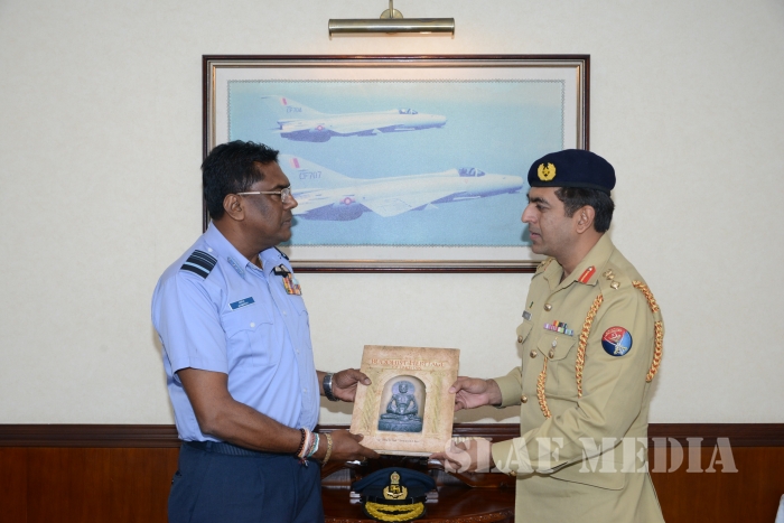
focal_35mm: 48
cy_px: 262
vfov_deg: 28.1
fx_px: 1045
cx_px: 392
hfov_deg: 41.1
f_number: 7.1
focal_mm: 48
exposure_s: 1/125
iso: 1250
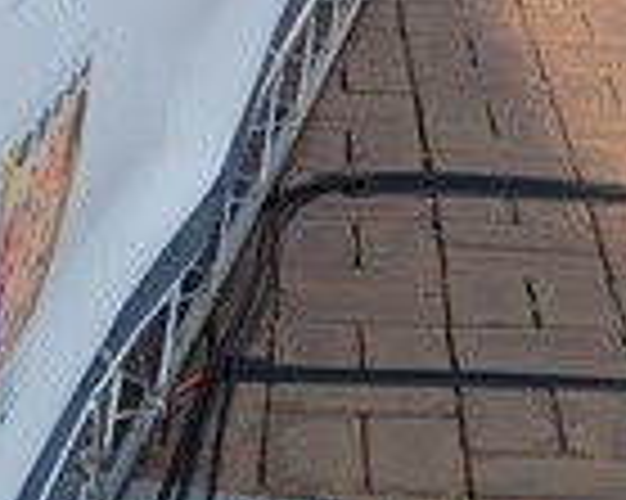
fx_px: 3129
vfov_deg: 8.6
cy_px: -550
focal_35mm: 169
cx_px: 594
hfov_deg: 11.3
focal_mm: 7
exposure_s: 1/409
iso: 20
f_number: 1.8
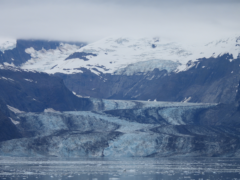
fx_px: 1525
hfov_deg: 9.0
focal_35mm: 220
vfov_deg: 6.8
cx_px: 120
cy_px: 90
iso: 100
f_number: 4.5
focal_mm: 39.3
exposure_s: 1/500
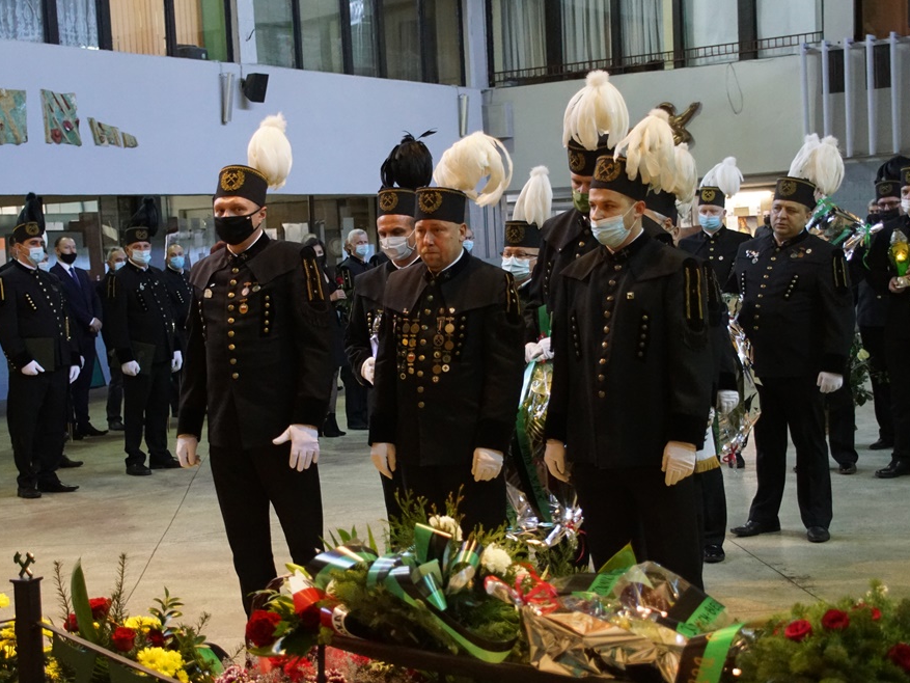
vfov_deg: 25.4
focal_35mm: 58
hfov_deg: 33.4
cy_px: 338
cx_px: 397
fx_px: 1513
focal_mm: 35
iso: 3200
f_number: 4.5
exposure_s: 1/50
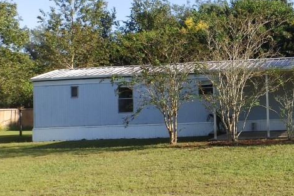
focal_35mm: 50
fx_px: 408
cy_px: 69
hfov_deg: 35.5
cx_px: 300
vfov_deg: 26.8
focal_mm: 4
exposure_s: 1/250
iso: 80
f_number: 4.5
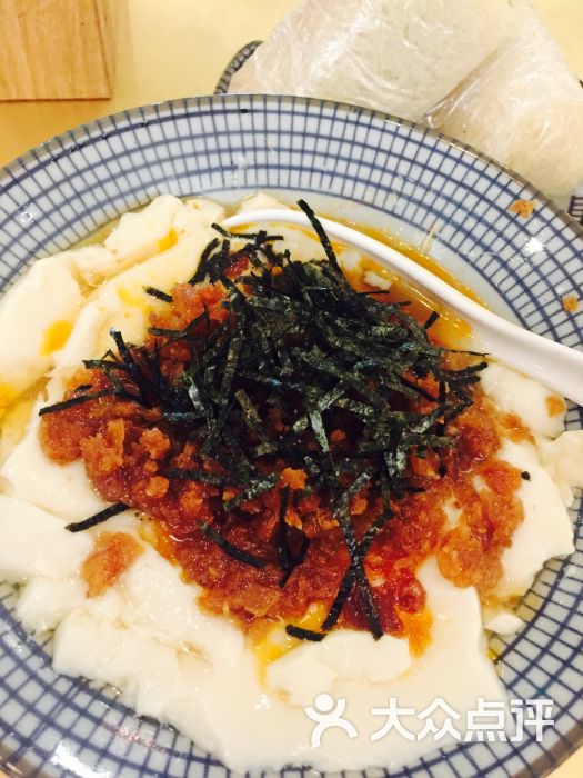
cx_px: 292
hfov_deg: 48.2
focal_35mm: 29
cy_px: 389
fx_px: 651
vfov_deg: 61.7
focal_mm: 4.15
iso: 320
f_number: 2.2
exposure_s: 1/17
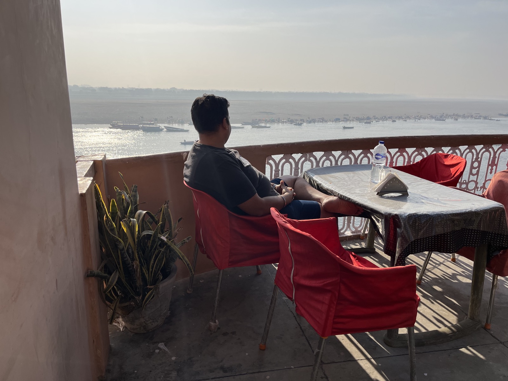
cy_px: 190
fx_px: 382
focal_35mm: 26
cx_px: 254
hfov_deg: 67.3
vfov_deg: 53.1
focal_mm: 5.1
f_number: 1.6
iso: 50
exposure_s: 1/5848
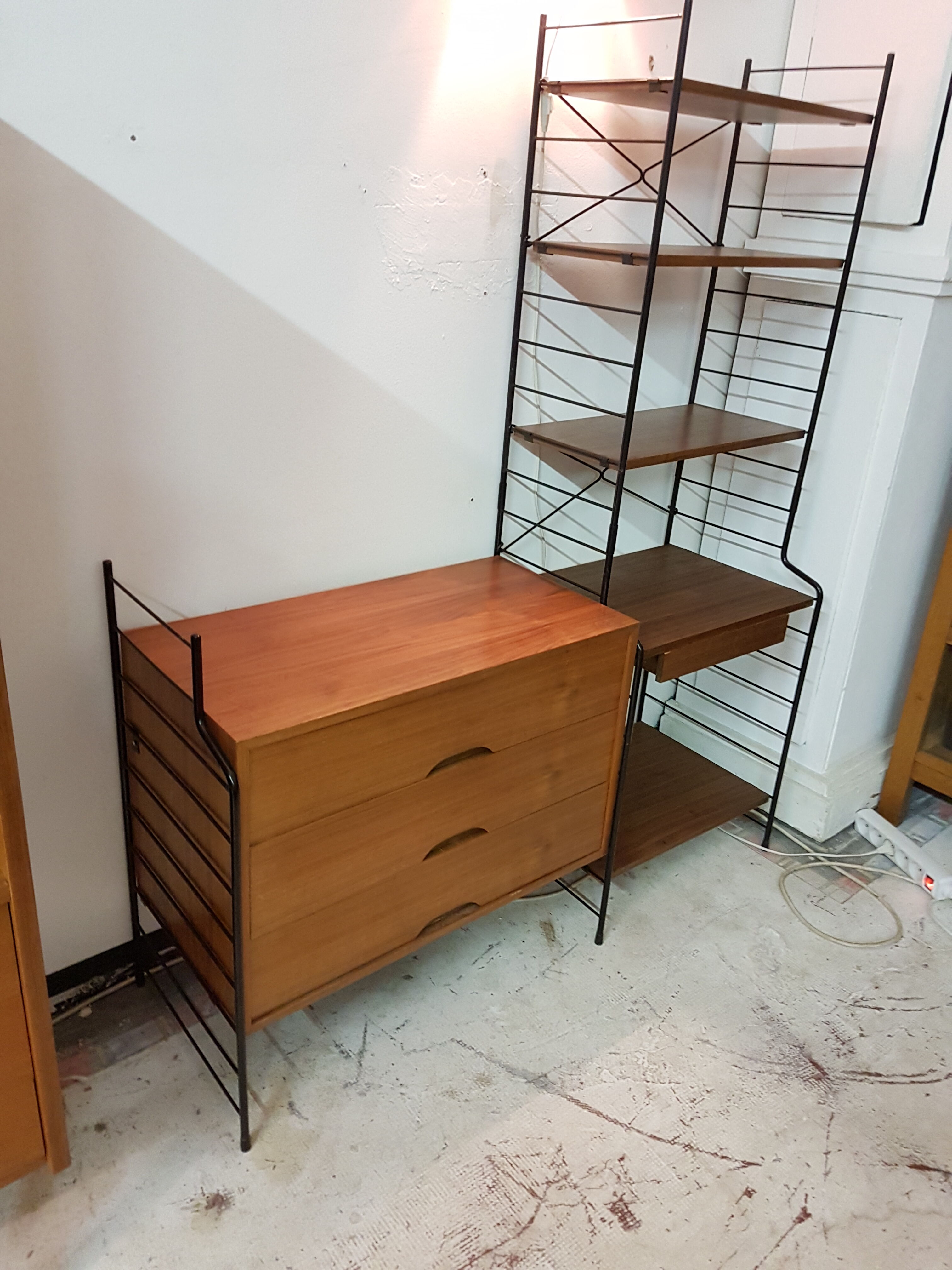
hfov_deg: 53.1
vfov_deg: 67.3
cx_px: 476
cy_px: 635
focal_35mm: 26
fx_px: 953
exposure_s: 1/11
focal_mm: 4.2
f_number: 1.7
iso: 250
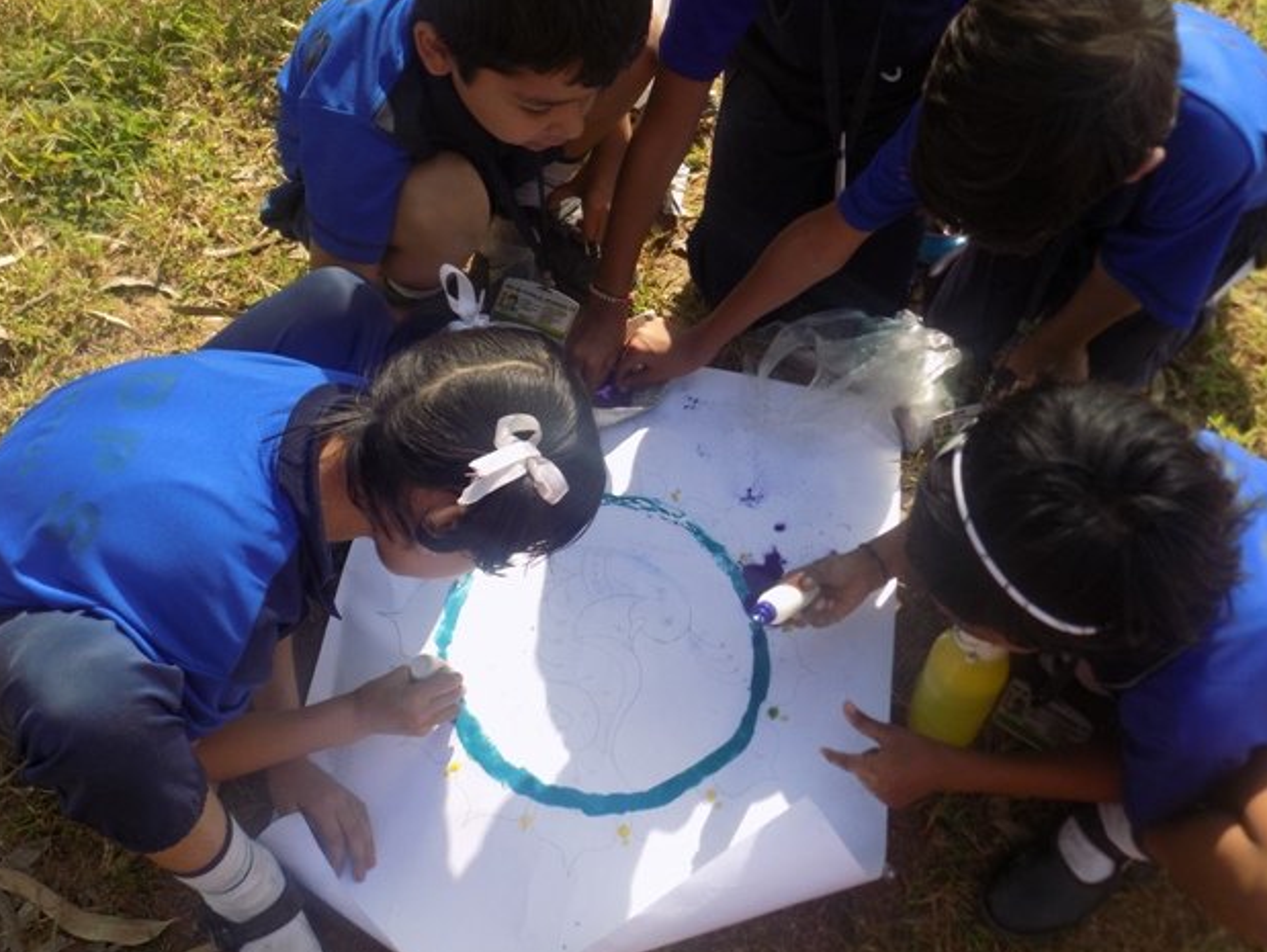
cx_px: 649
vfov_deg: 45.5
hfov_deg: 58.3
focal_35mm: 31
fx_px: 1135
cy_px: 475
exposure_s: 1/400
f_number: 3.3
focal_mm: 5.3
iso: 80
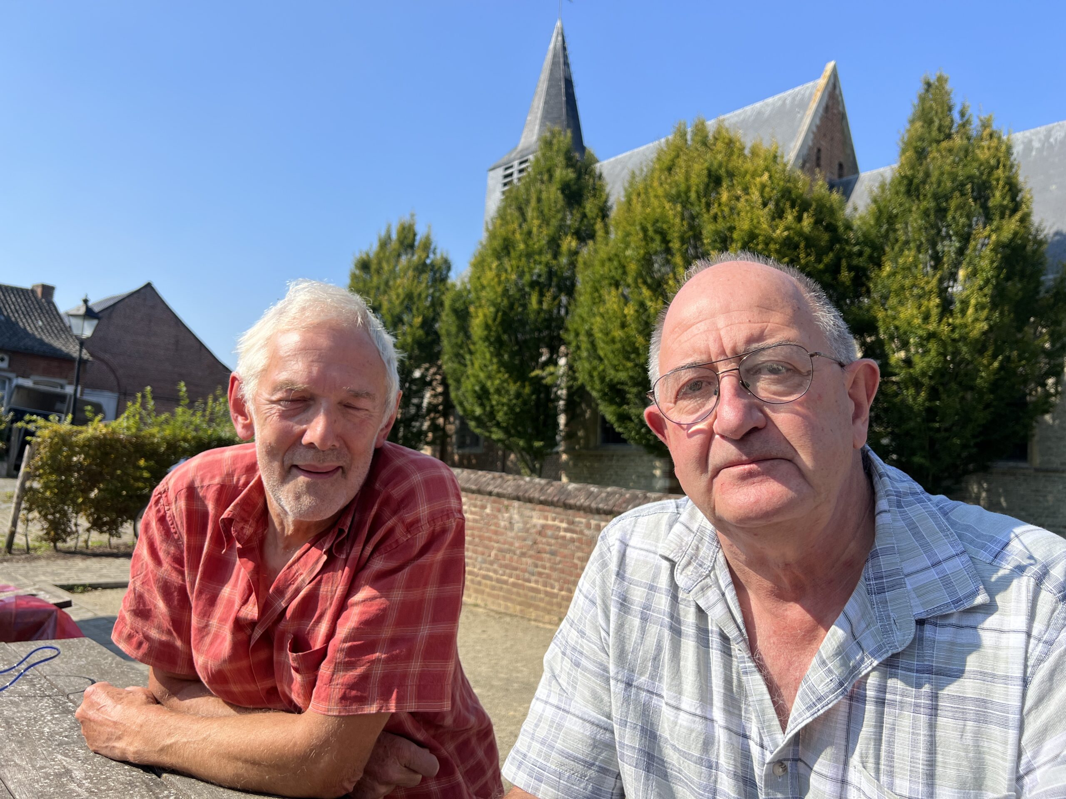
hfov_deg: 67.3
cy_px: 400
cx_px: 533
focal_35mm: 26
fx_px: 801
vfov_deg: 53.1
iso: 50
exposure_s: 1/2841
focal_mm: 5.7
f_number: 1.5
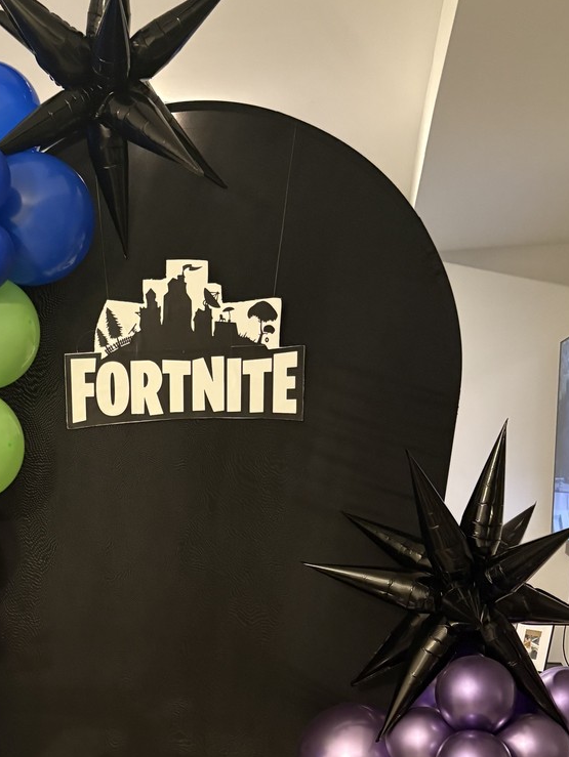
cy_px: 599
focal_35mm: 48
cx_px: 73
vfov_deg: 38.3
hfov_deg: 29.2
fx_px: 1051
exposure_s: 1/30
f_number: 1.6
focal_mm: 5.96
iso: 640
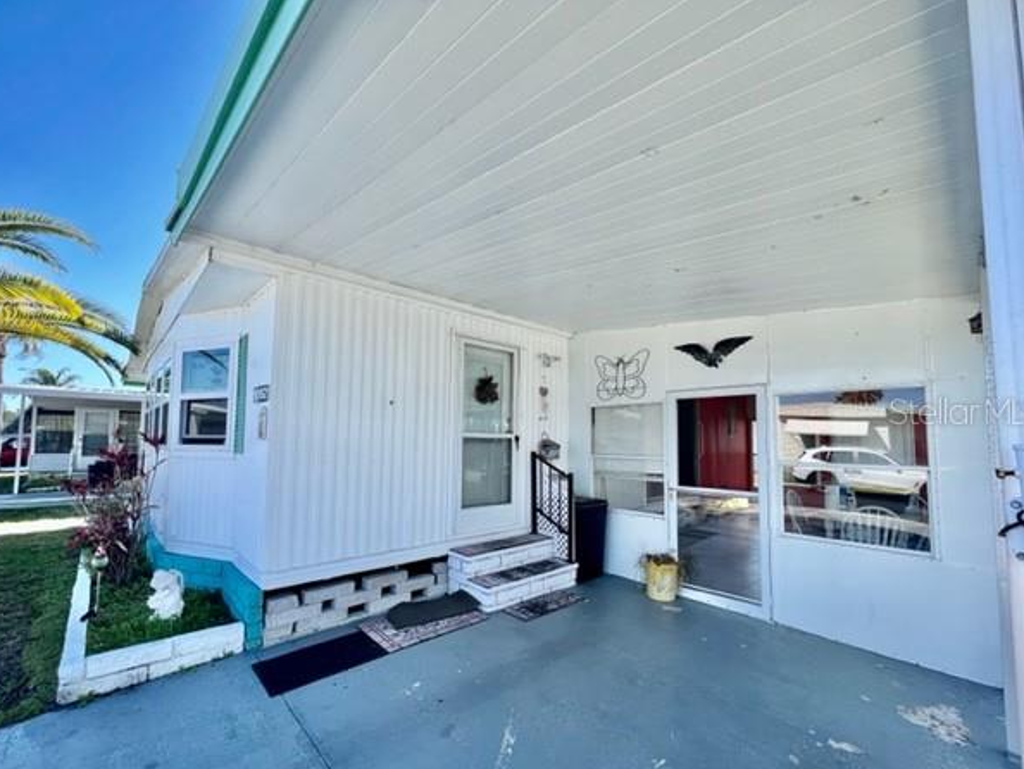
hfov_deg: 102.0
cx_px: 500
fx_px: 414
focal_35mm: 14
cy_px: 410
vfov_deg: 85.6
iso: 32
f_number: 1.8
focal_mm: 1.57
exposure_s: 1/492
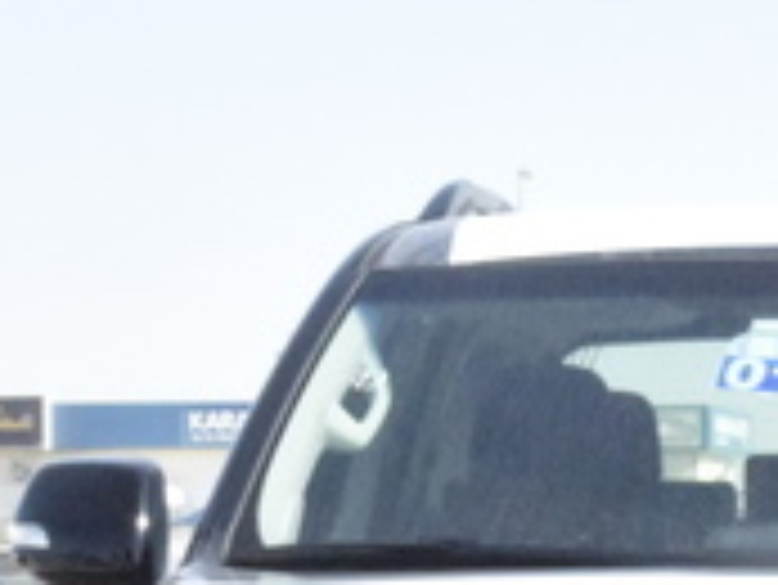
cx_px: 836
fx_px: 4346
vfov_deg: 7.5
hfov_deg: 10.1
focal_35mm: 193
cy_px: 938
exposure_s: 1/2000
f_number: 20
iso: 12800
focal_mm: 29
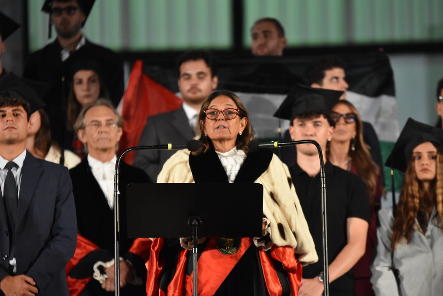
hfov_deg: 6.9
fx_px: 3692
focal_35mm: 300
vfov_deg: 4.6
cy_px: 148
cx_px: 222
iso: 2500
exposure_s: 1/160
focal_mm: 200
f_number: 2.8
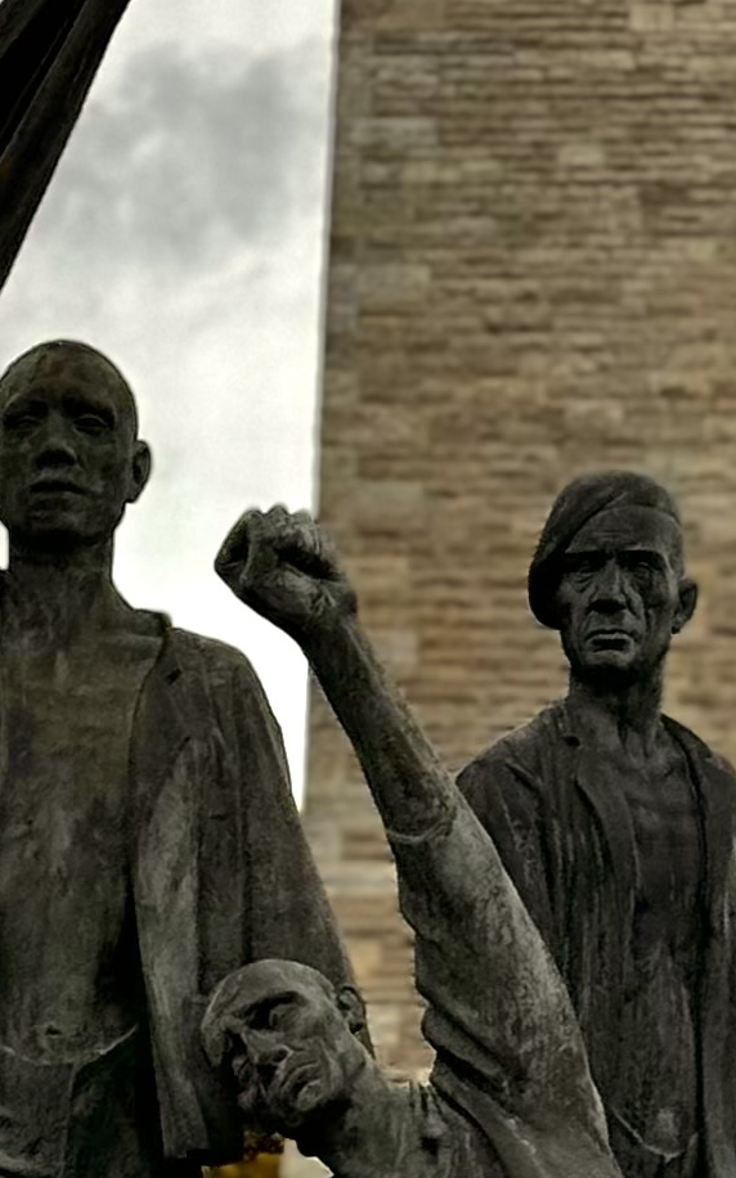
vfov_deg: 9.3
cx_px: 763
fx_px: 7193
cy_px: 161
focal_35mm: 224
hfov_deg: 5.8
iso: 64
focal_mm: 6.76
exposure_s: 1/3817
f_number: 1.78
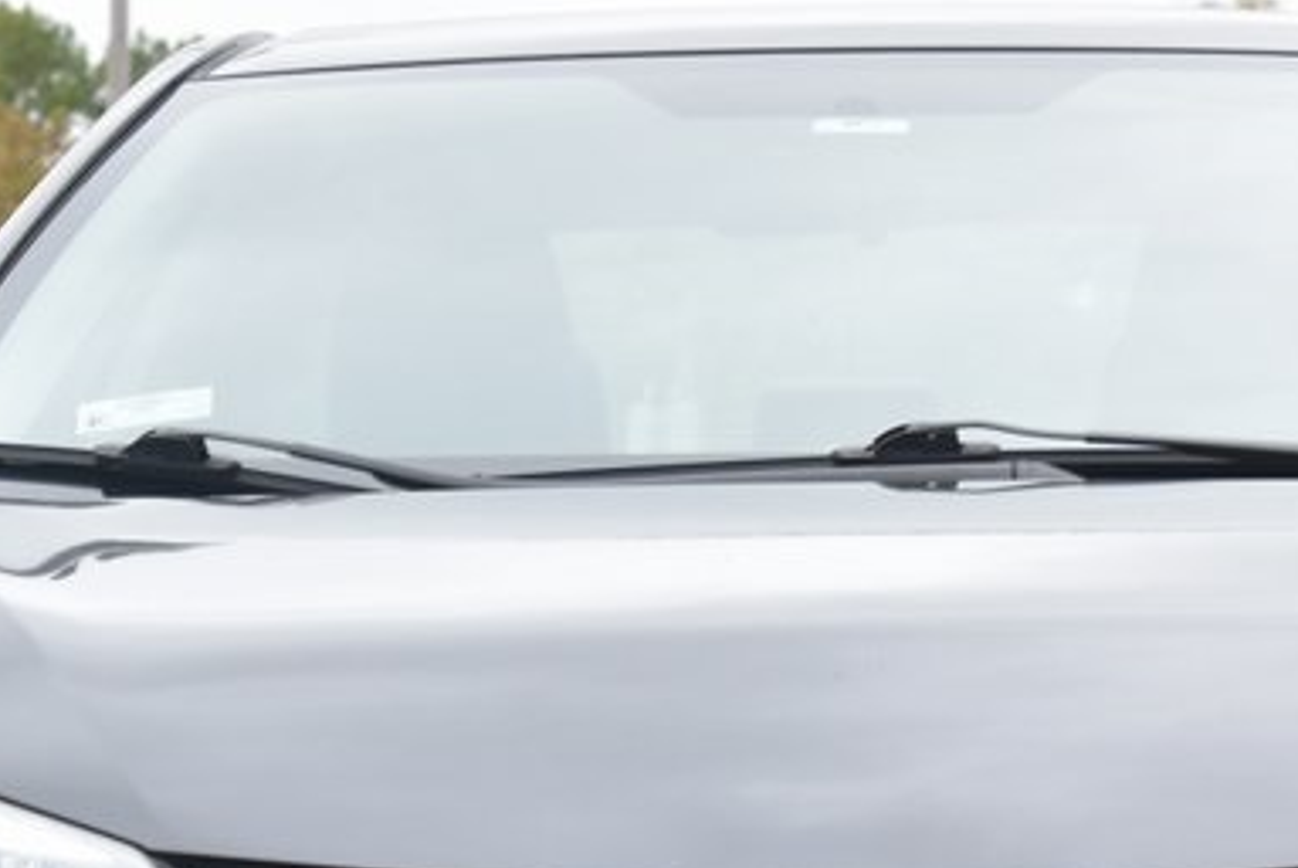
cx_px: 834
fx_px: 7950
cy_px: 988
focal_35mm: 220
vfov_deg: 6.2
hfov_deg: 9.3
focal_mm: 55
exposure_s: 1/60
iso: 640
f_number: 5.6
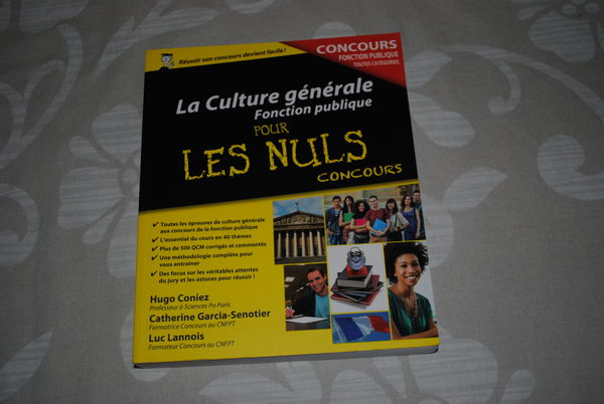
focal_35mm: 39
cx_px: 302
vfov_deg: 34.3
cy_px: 202
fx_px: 655
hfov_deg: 49.5
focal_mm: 26
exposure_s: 1/60
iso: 200
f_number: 4.2
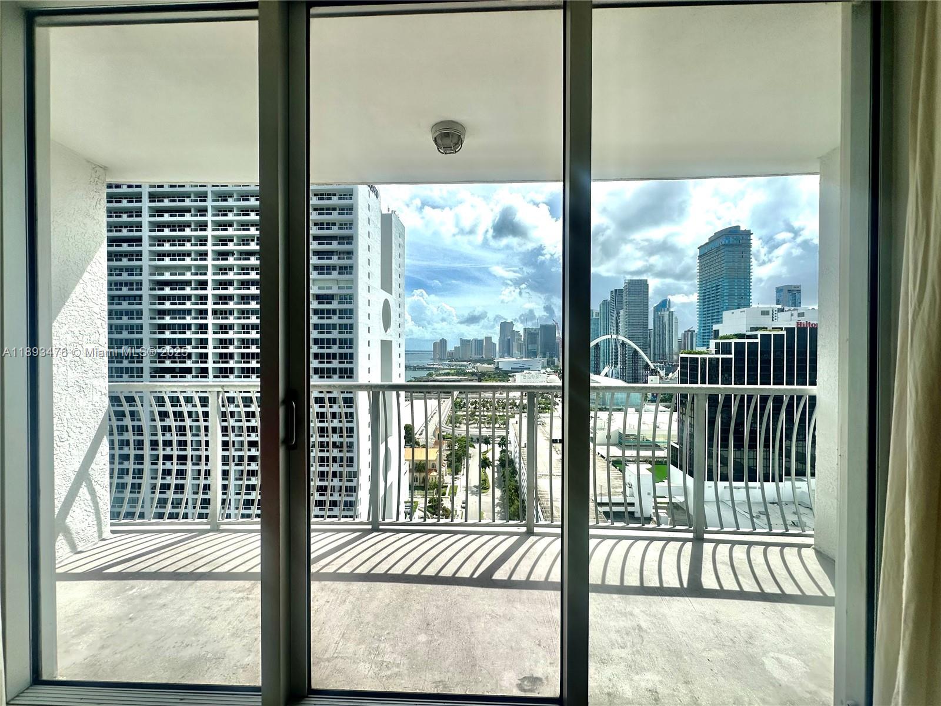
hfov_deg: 102.1
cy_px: 353
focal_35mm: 14
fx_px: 381
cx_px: 470
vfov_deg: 85.7
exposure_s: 1/1575
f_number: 2.2
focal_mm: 2.22
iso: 40
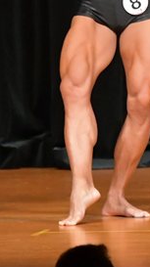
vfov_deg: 2.4
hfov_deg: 1.4
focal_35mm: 893
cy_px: 33
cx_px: 269
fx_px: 6332
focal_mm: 200
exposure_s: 1/400
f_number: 5.6
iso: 8000
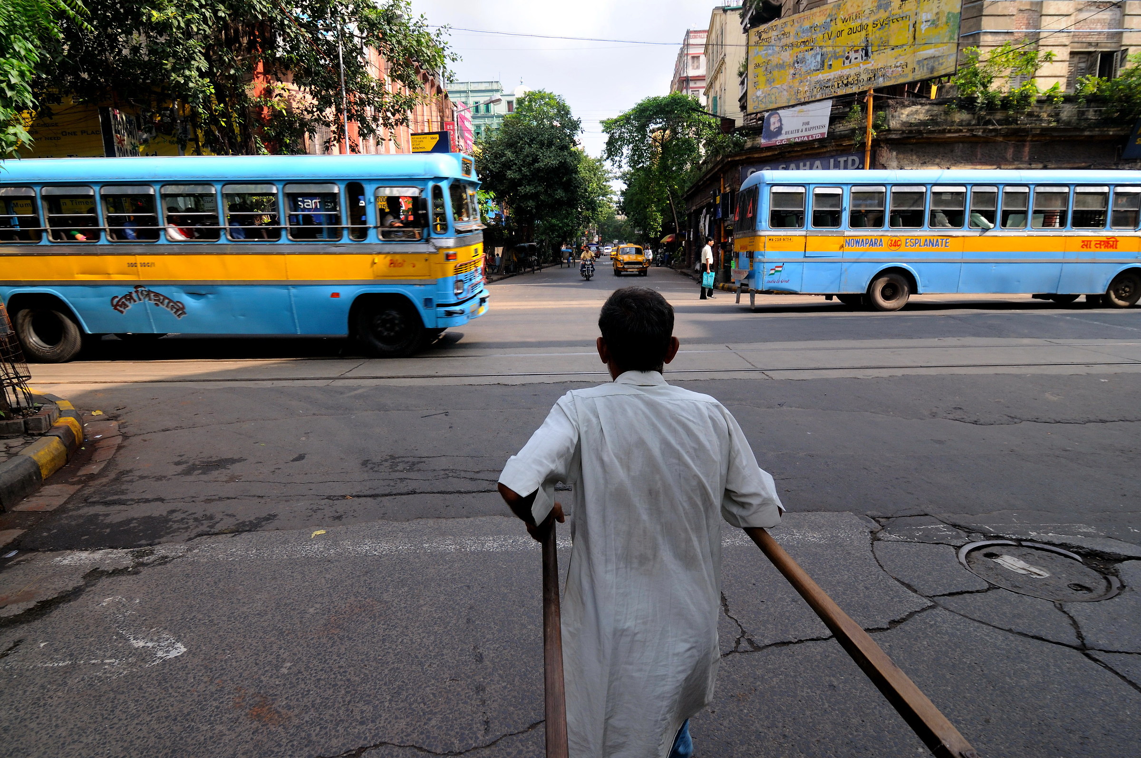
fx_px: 665
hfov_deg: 81.3
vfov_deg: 59.4
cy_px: 379
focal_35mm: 21
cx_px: 570
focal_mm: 14
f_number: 6.3
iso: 200
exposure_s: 1/250
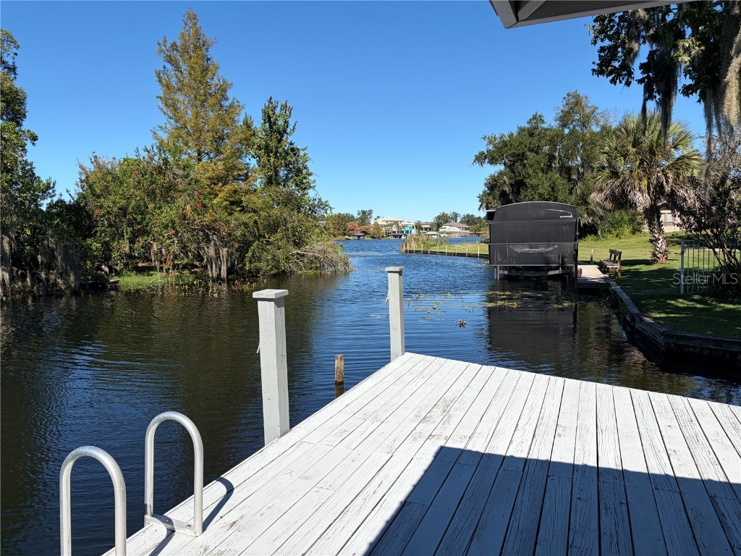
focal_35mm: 26
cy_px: 278
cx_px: 370
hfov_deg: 67.3
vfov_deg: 53.1
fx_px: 557
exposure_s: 1/4950
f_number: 1.6
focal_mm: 5.96
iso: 64
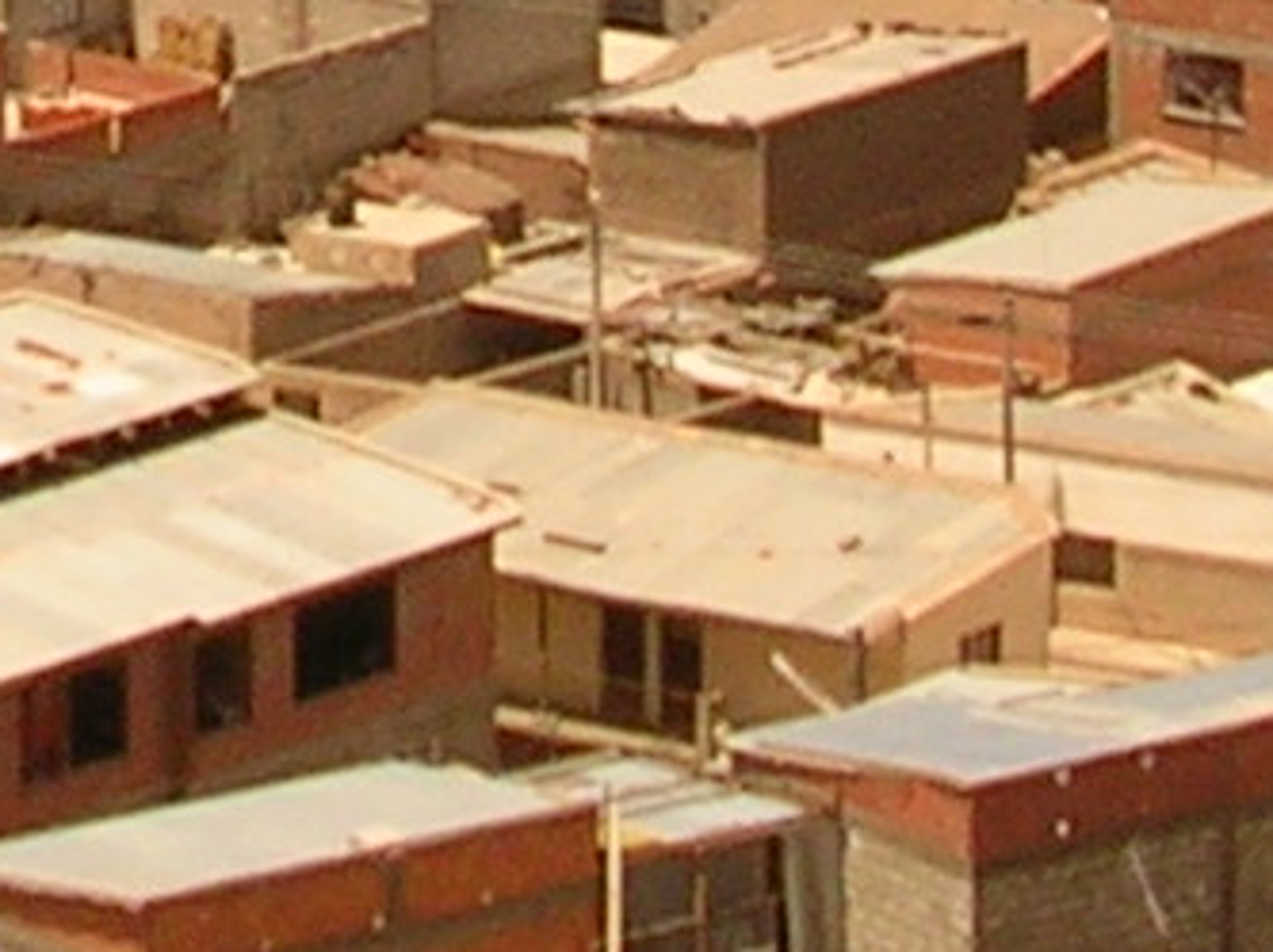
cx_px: -390
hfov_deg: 8.4
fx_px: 8596
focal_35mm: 234
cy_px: -1292
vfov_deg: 6.1
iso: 50
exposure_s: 1/448
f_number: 5.6
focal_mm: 5.8
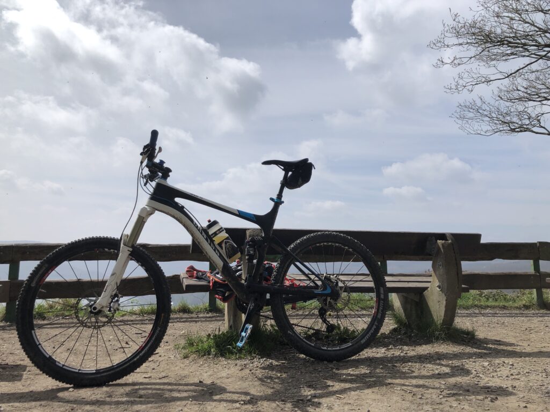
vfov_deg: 49.7
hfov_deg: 63.4
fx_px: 445
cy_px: 206
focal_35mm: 28
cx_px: 275
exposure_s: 1/3745
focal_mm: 3.99
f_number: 1.8
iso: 20
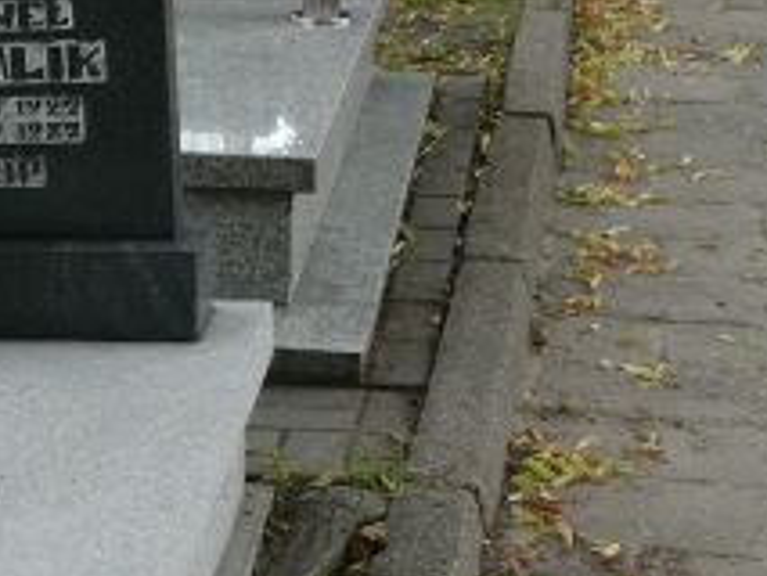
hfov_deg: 17.9
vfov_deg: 13.7
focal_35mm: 105
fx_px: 2328
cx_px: -130
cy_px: 677
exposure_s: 1/125
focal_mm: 7.4
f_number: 4
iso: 100
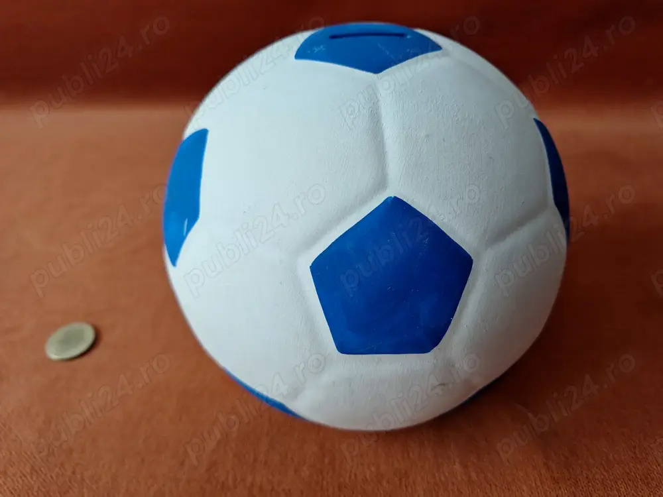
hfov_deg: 73.9
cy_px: 248
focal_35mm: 23
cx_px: 332
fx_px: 441
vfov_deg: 58.9
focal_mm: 5.54
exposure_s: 1/50
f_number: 1.8
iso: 125
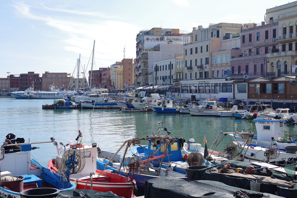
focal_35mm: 56
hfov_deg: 35.6
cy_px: 94
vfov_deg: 24.2
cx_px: 142
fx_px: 462
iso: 100
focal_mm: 50
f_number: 6.3
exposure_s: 1/250
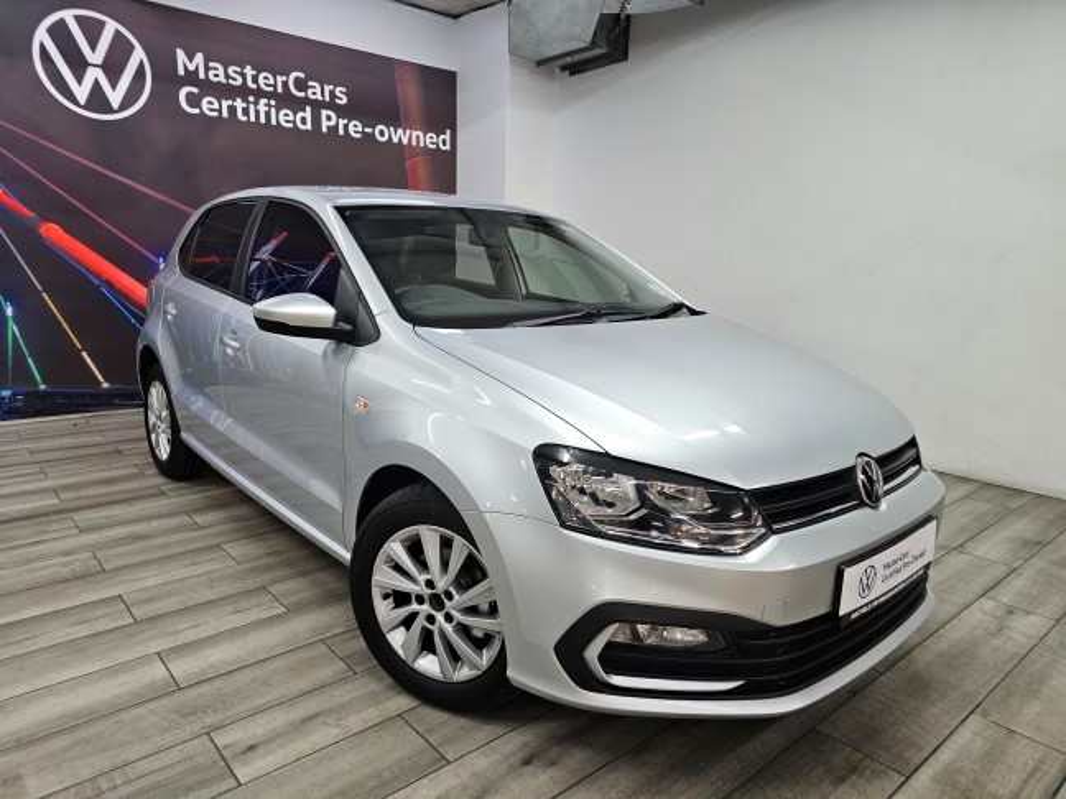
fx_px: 708
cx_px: 533
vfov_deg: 58.9
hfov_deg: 73.9
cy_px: 400
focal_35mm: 23
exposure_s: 1/100
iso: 250
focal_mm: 6.3
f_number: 1.7
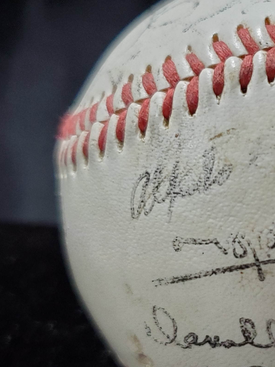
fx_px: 699
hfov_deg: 20.9
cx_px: 317
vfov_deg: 29.3
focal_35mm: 66
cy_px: 229
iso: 250
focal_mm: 4.3
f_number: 1.5
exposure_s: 1/59
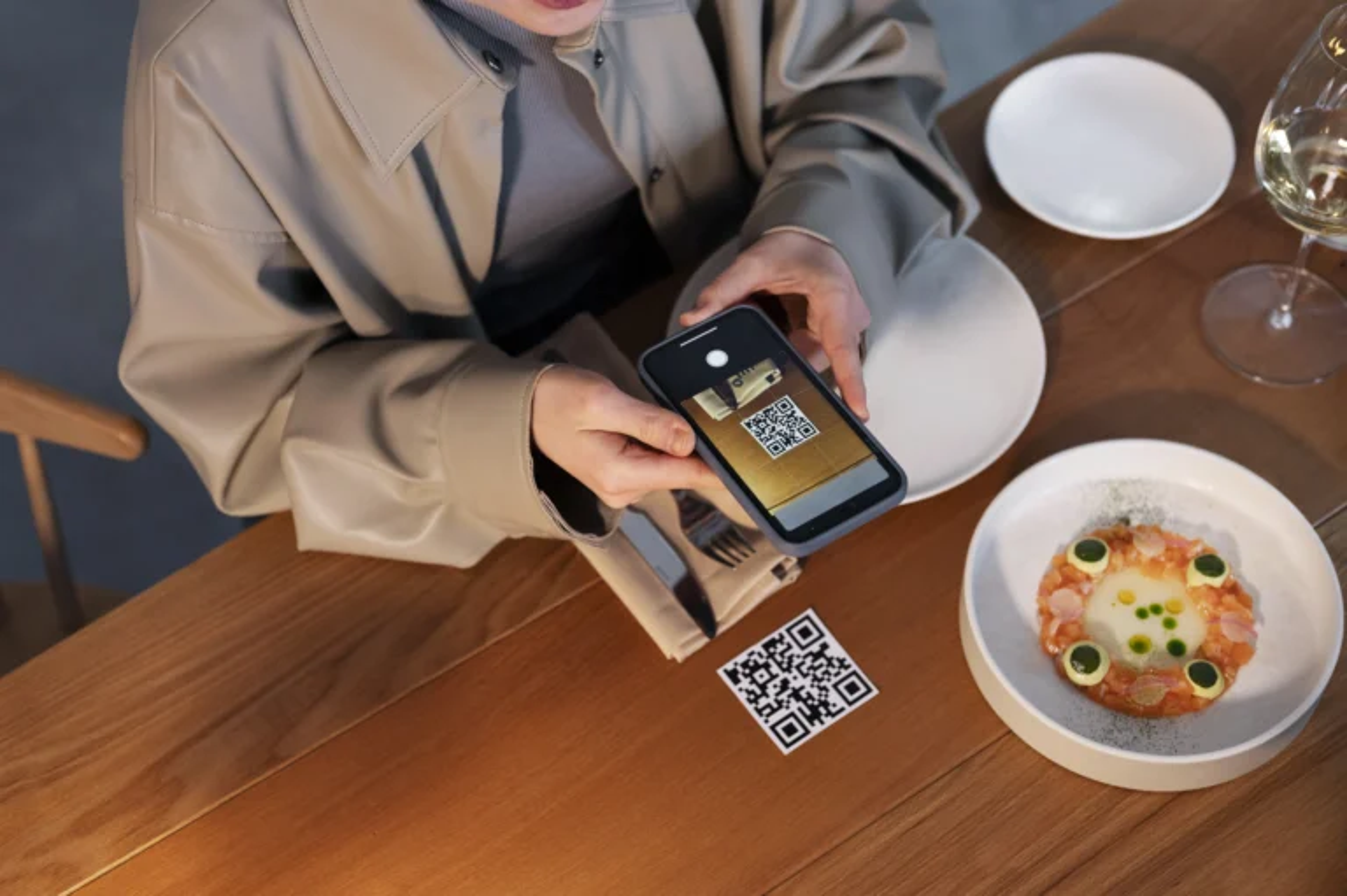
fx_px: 1870
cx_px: 674
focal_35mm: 50
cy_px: 448
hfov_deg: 39.6
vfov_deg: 27.0
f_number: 3.2
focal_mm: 50
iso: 1000
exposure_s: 1/200
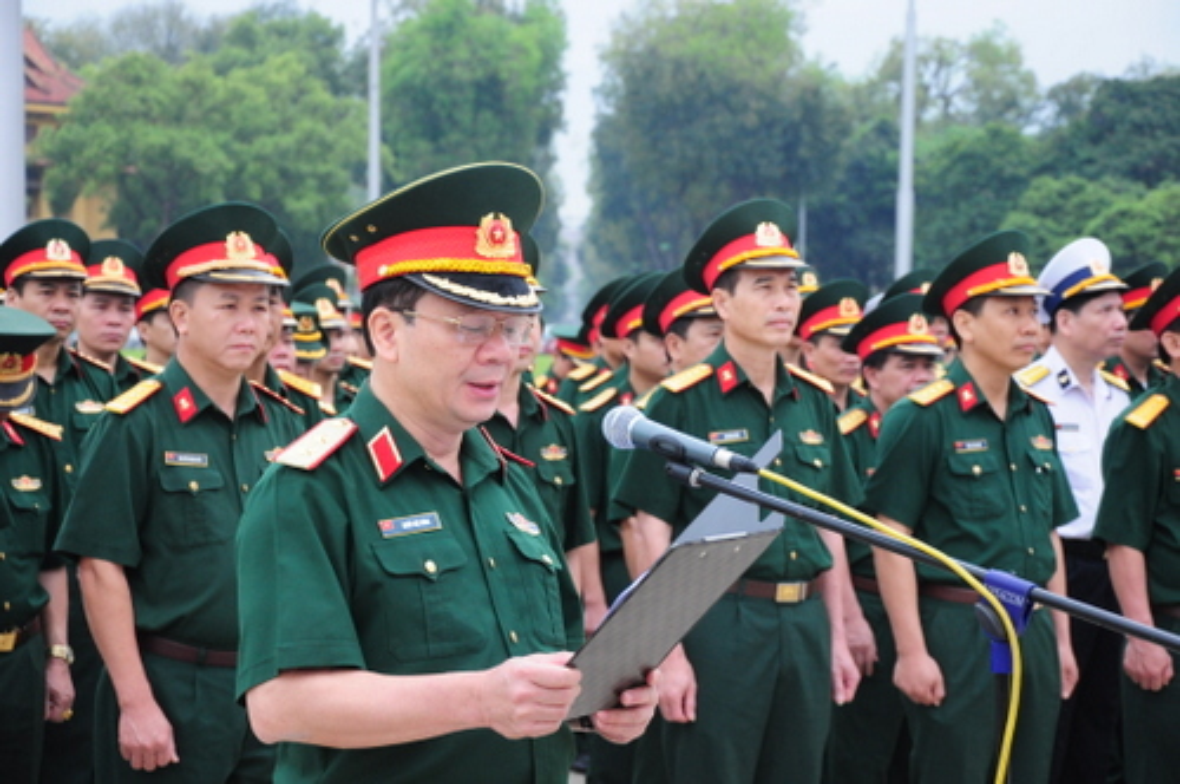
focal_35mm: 99
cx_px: 590
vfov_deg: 13.8
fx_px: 3241
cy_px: 392
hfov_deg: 20.6
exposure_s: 1/60
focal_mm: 66
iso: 800
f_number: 6.3
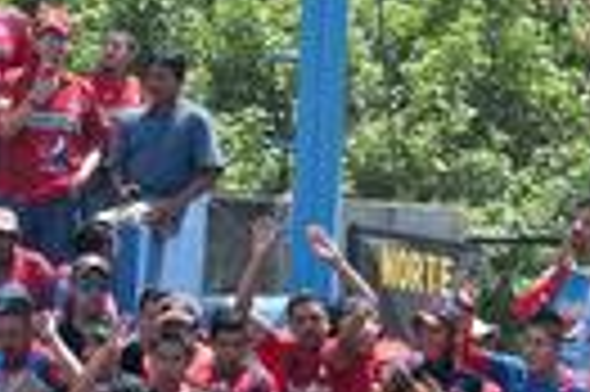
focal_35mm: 1148
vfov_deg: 1.2
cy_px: 523
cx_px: 257
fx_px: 18791
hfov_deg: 1.8
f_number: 4.5
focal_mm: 200
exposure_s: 1/1000
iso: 320
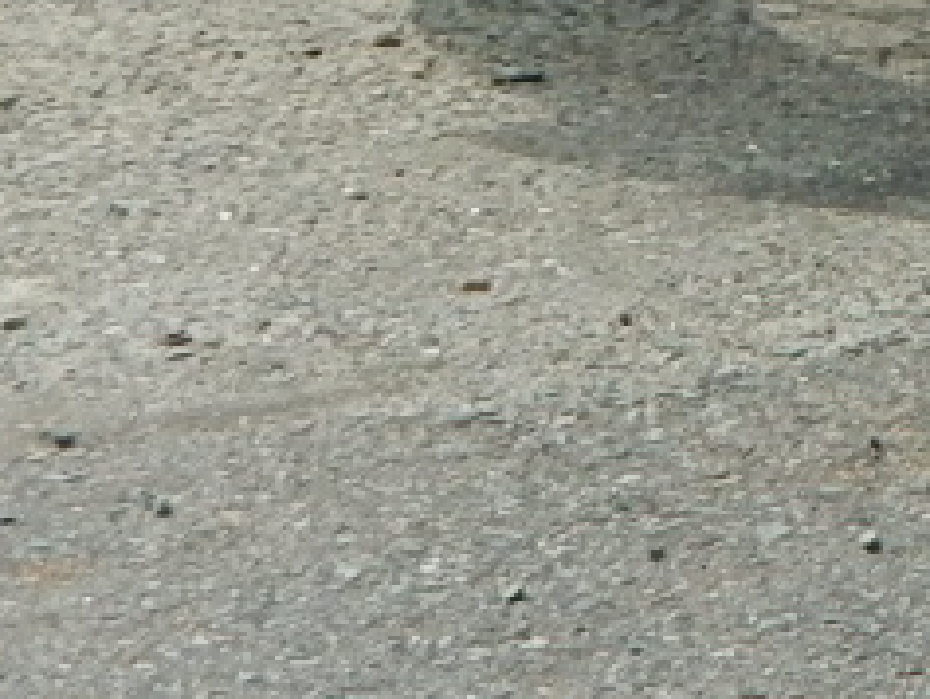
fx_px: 7795
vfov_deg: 4.9
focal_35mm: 290
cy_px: -1190
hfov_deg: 6.2
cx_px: 3022
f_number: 4.2
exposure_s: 1/800
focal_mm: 7.6
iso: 125
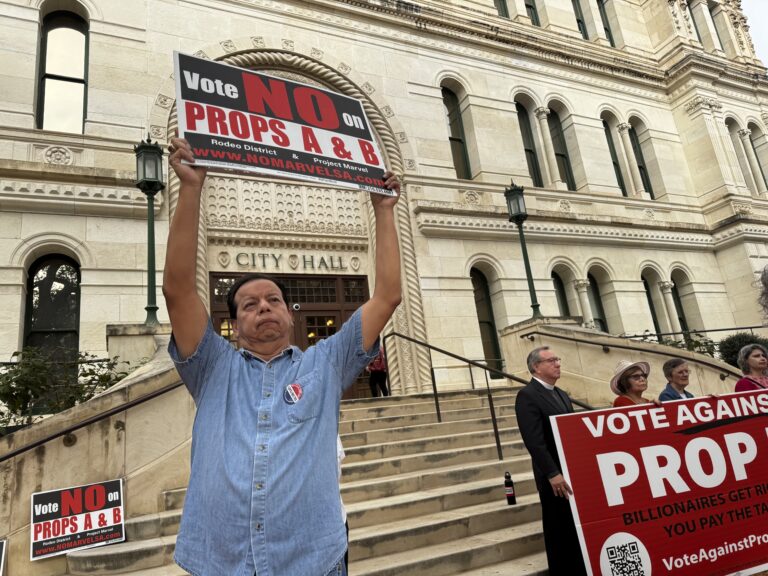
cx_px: 384
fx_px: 532
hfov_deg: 71.6
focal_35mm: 24
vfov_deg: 56.8
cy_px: 288
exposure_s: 1/1238
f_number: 1.78
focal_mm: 6.76
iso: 80
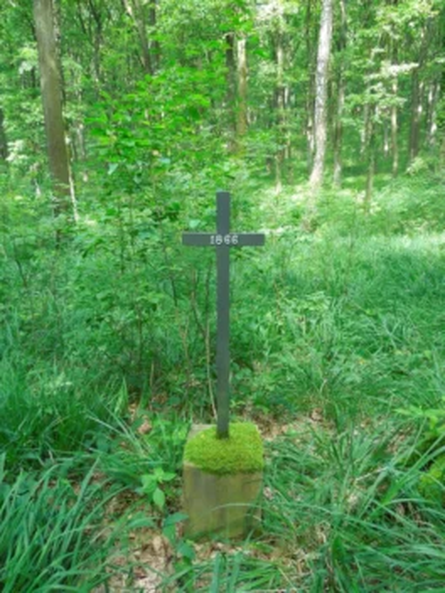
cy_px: 296
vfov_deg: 69.4
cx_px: 222
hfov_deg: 54.9
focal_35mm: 25
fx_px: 429
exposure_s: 1/250
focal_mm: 4.5
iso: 1600
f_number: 3.3
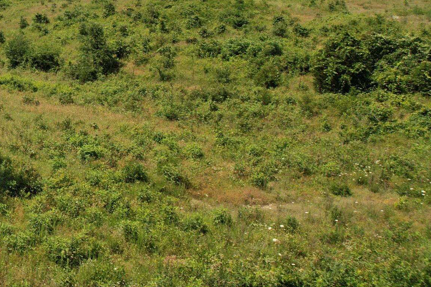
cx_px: -89
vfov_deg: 23.3
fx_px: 682
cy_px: 44
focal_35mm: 57
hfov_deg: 29.9
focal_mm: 8.38
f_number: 2.8
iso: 110
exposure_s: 1/250
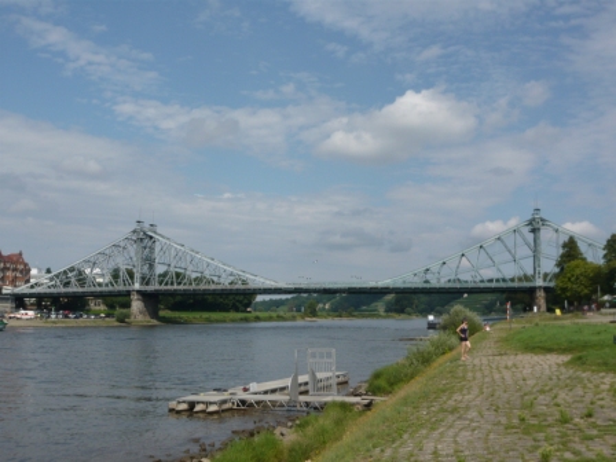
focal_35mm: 43
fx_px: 765
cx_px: 308
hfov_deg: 43.9
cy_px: 231
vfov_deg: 33.6
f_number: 10
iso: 100
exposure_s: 1/250
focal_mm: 7
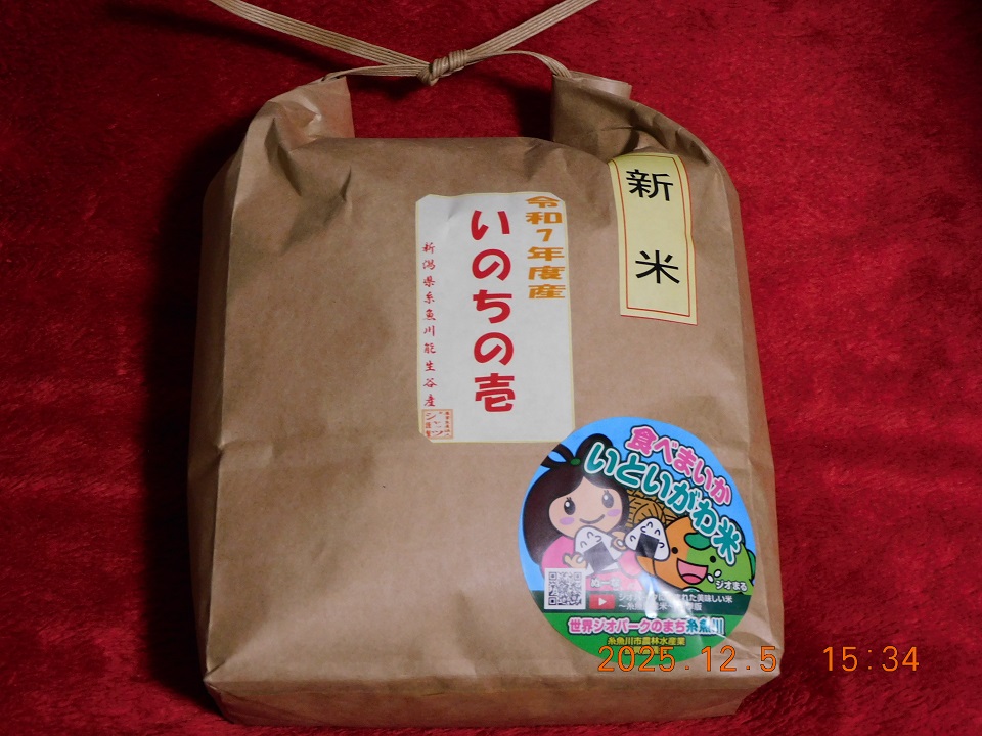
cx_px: 491
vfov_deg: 22.6
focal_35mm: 65
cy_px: 368
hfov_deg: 29.8
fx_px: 1844
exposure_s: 1/15
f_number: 4.2
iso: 400
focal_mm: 11.6
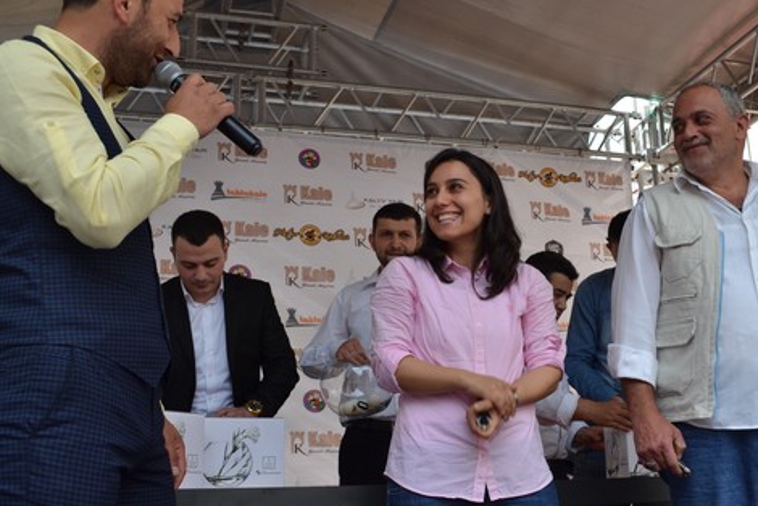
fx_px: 990
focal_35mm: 47
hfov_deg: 41.4
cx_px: 502
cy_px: 270
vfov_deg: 28.7
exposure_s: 1/160
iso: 100
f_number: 6.3
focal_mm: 22
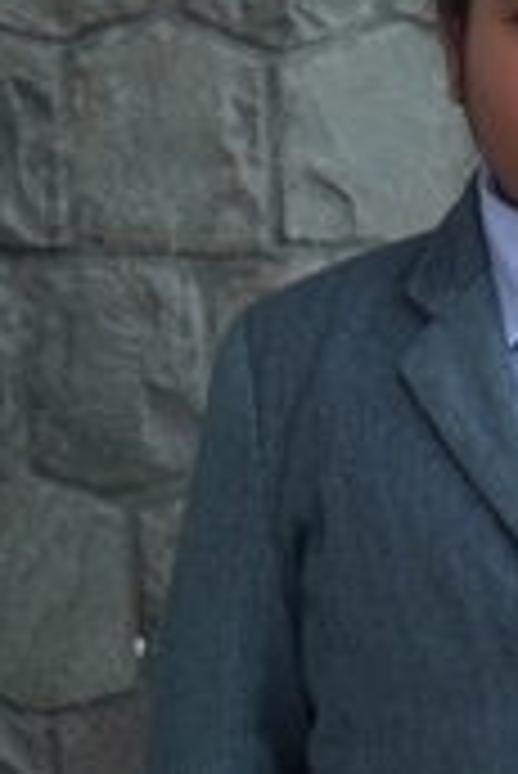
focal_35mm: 125
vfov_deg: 16.3
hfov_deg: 10.9
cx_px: 561
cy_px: 513
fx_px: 2692
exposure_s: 1/125
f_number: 7.1
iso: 320
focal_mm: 48
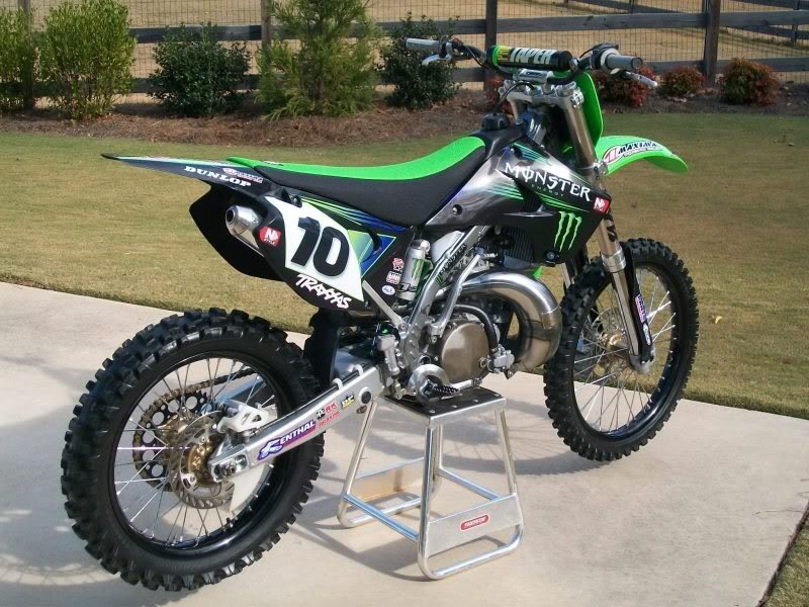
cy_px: 304
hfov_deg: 34.3
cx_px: 404
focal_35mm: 56
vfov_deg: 26.1
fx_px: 1309
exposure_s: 1/400
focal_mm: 9.4
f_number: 3.4
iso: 80
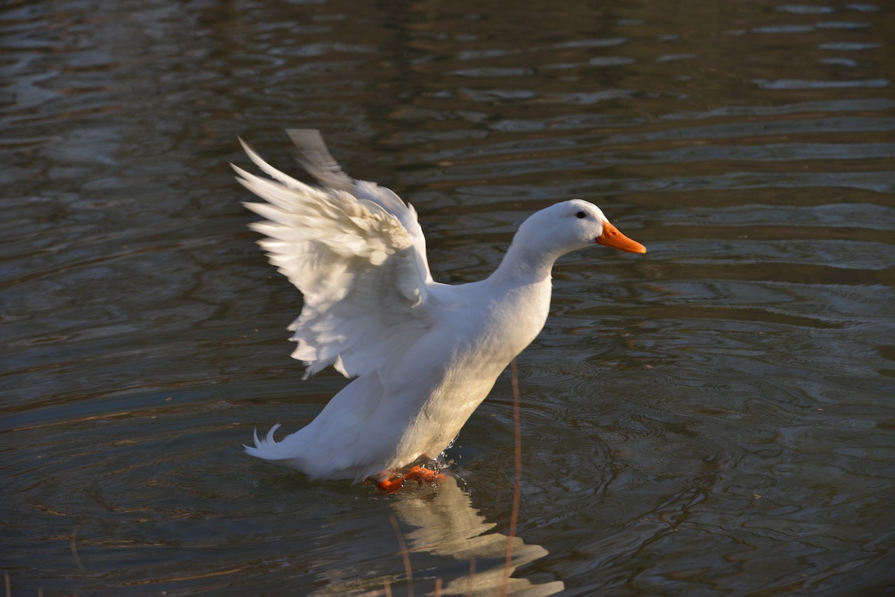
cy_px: 298
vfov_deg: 6.9
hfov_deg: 10.3
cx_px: 448
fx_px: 4973
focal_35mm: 200
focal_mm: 200
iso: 200
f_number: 9
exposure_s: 1/320
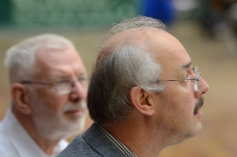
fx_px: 2662
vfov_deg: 3.4
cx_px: 118
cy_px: 78
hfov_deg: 5.1
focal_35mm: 405
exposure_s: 1/60
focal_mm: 270
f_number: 5.6
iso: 2500
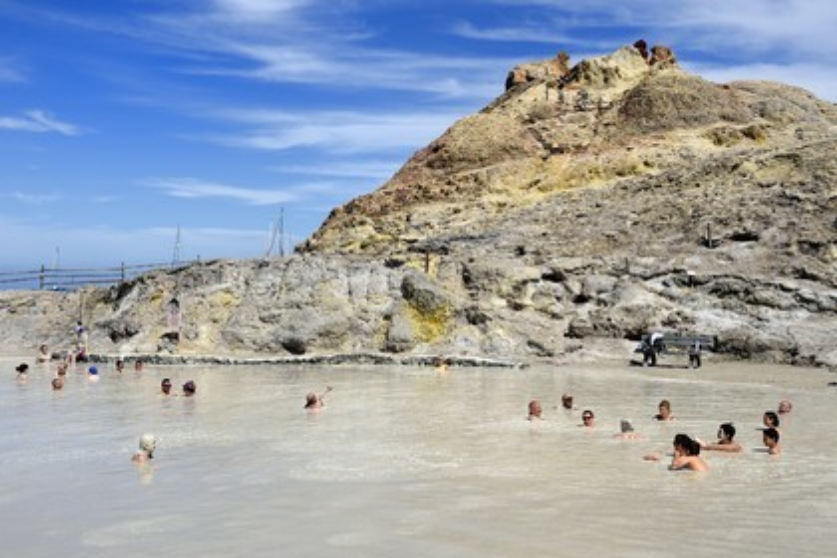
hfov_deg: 41.1
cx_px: 418
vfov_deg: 28.1
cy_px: 279
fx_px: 1116
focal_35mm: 48
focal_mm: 48
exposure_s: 1/400
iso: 200
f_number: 13
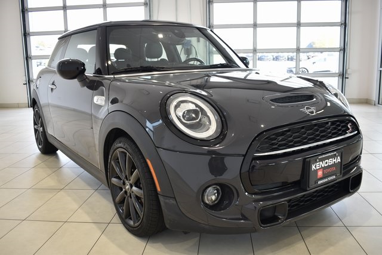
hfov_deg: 57.2
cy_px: 128
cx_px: 191
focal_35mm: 33
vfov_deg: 40.0
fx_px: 350
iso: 100
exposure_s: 1/40
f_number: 3.8
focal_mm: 22
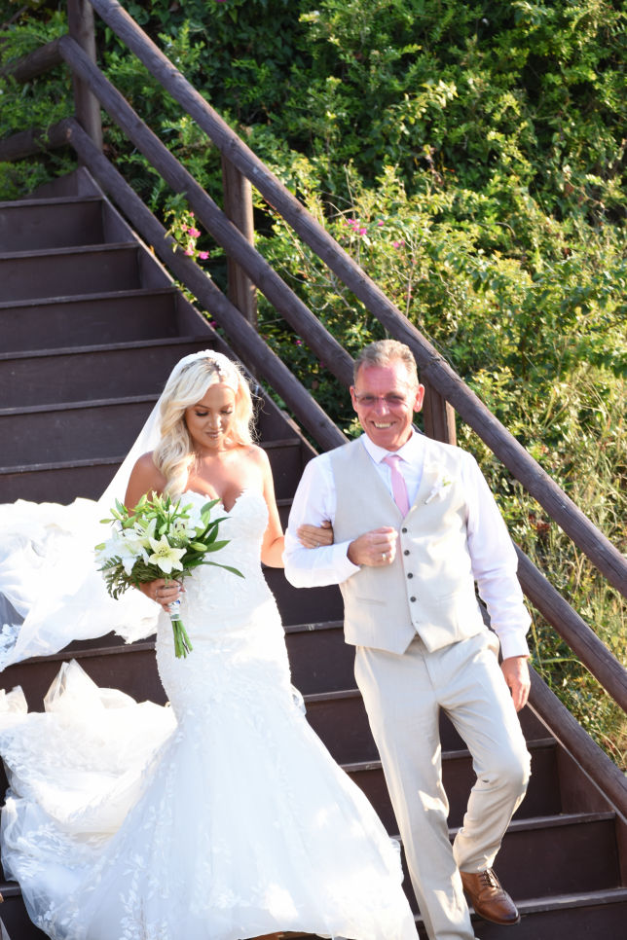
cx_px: 314
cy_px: 470
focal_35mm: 174
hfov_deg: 7.9
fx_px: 4545
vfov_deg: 11.8
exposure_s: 1/200
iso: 200
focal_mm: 116
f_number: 4.2
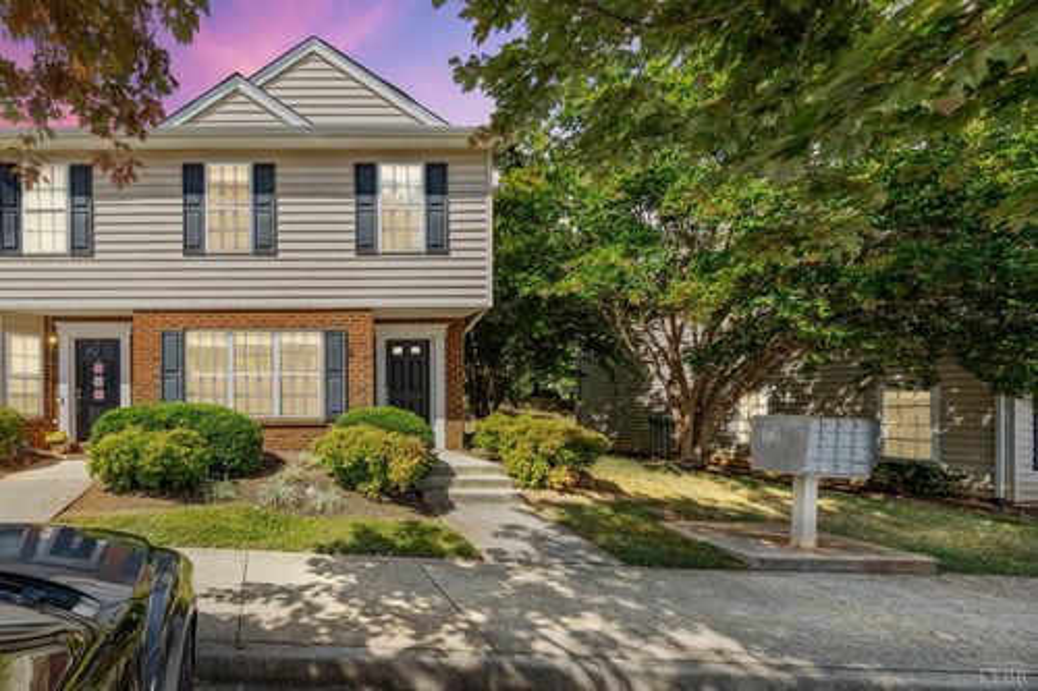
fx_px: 461
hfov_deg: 96.8
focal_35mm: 16
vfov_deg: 73.7
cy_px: 346
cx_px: 519
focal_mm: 16
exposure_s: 1/200
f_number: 8
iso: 800
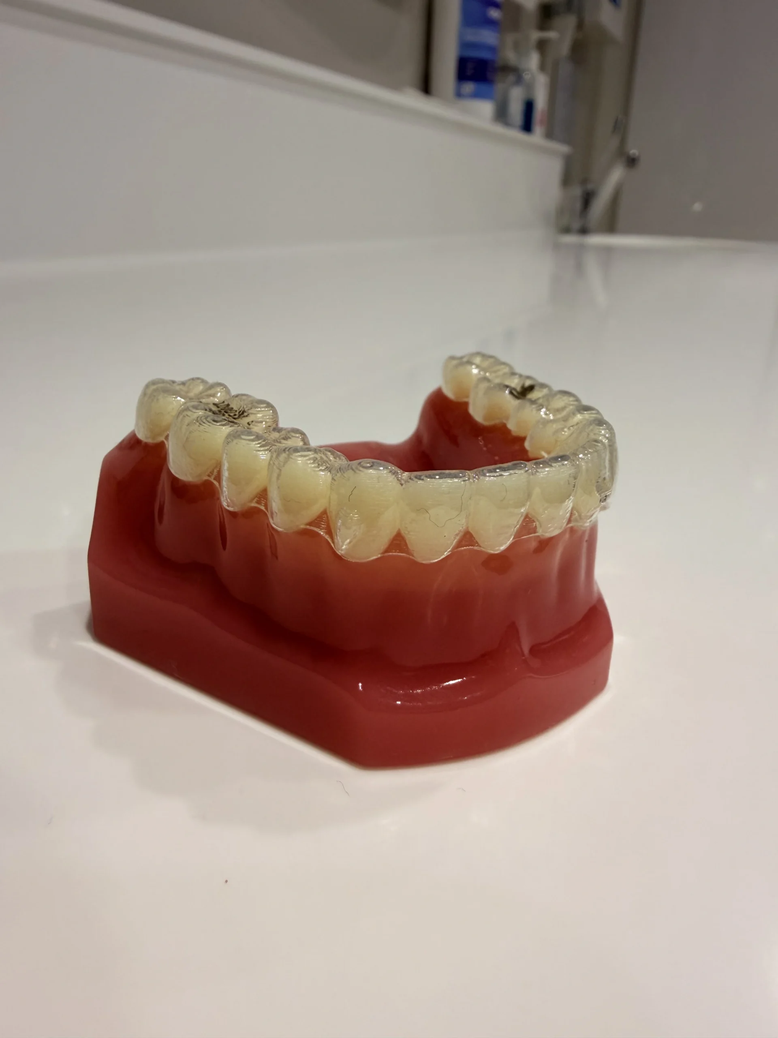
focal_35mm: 24
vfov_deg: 71.6
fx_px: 719
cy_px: 519
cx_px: 389
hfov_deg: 56.8
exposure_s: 1/100
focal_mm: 2.22
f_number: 2.2
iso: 125
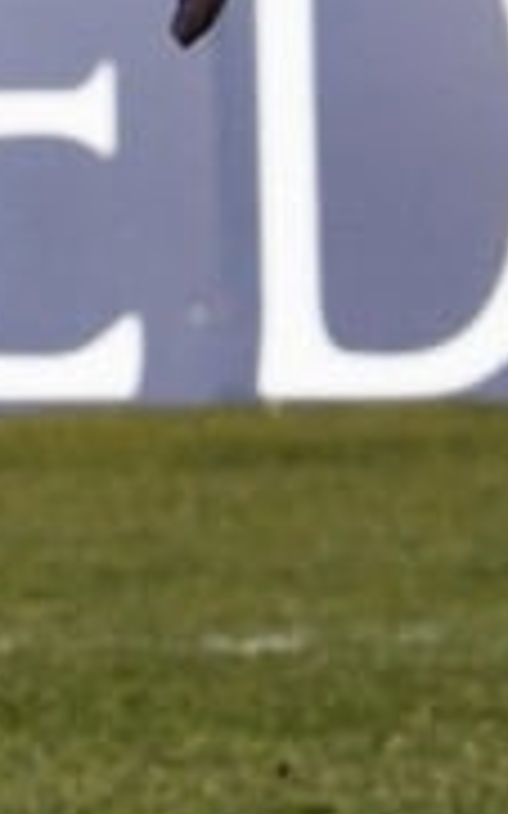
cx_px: 112
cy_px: -218
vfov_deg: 1.0
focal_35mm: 2160
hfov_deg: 0.6
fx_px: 47885
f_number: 16
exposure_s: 1/1600
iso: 2500
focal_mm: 300
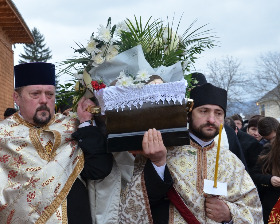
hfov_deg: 29.9
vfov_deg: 24.2
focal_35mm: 63
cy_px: 112
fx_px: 522
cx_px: 99
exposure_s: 1/200
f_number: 8
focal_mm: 34
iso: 640
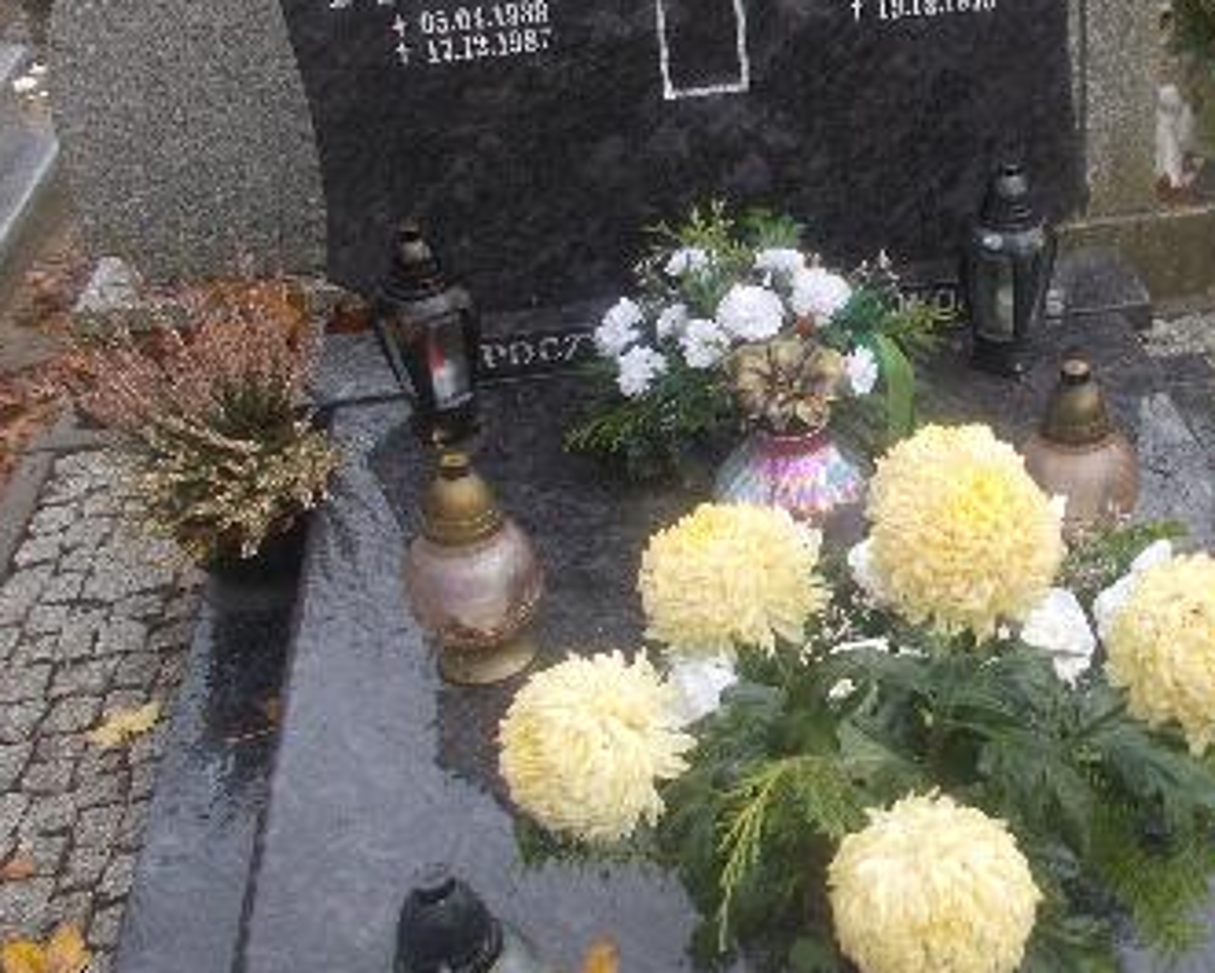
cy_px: 393
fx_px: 1763
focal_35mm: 49
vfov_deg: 30.8
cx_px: 914
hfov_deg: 37.1
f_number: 3.2
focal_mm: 4.6
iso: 80
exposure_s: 1/50
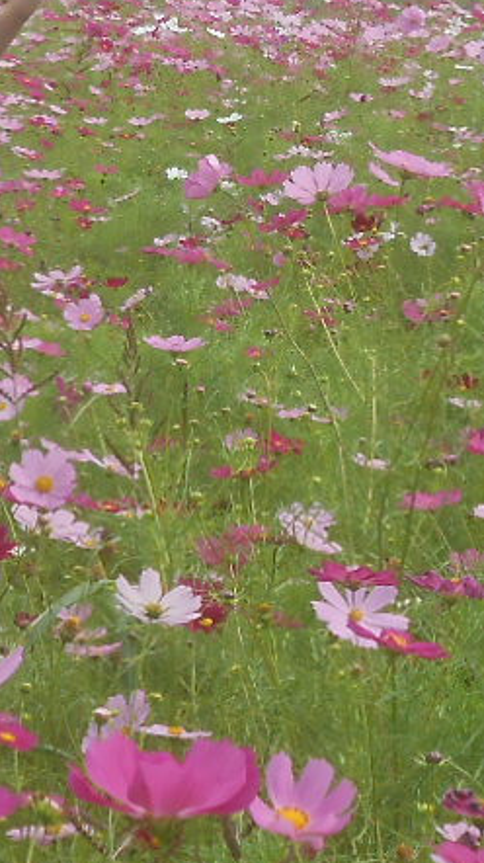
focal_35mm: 150
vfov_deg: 14.1
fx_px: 3429
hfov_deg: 8.1
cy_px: 18
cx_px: 248
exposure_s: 1/320
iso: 80
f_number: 4.2
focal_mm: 6.8
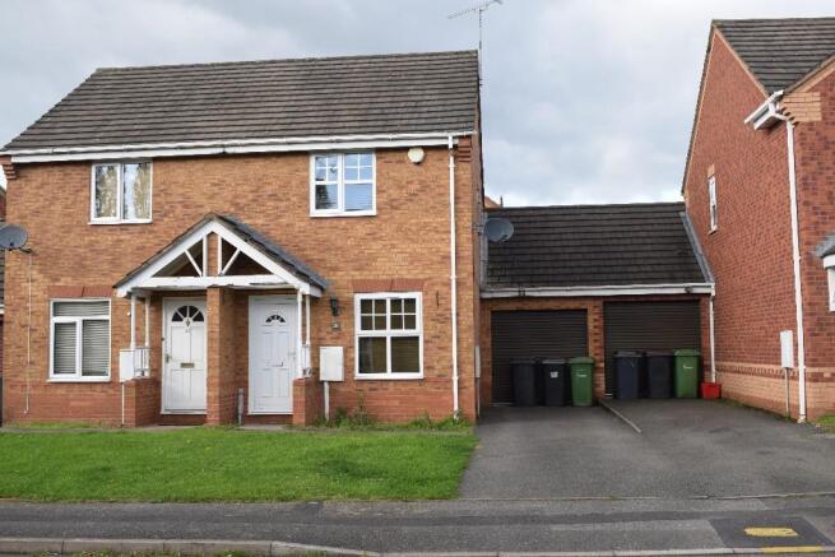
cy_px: 278
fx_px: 870
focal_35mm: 38
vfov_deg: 35.5
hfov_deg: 51.3
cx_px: 418
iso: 360
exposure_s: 1/250
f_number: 8
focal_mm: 25
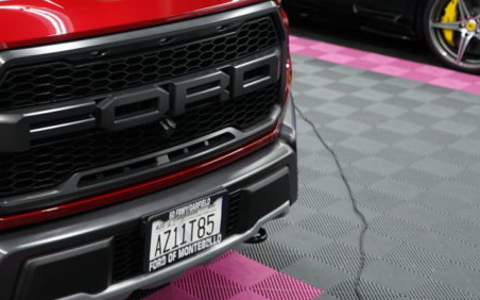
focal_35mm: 67
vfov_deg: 19.1
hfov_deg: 28.8
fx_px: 876
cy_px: 29
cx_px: 3
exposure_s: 1/160
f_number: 3.5
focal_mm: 29
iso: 3200
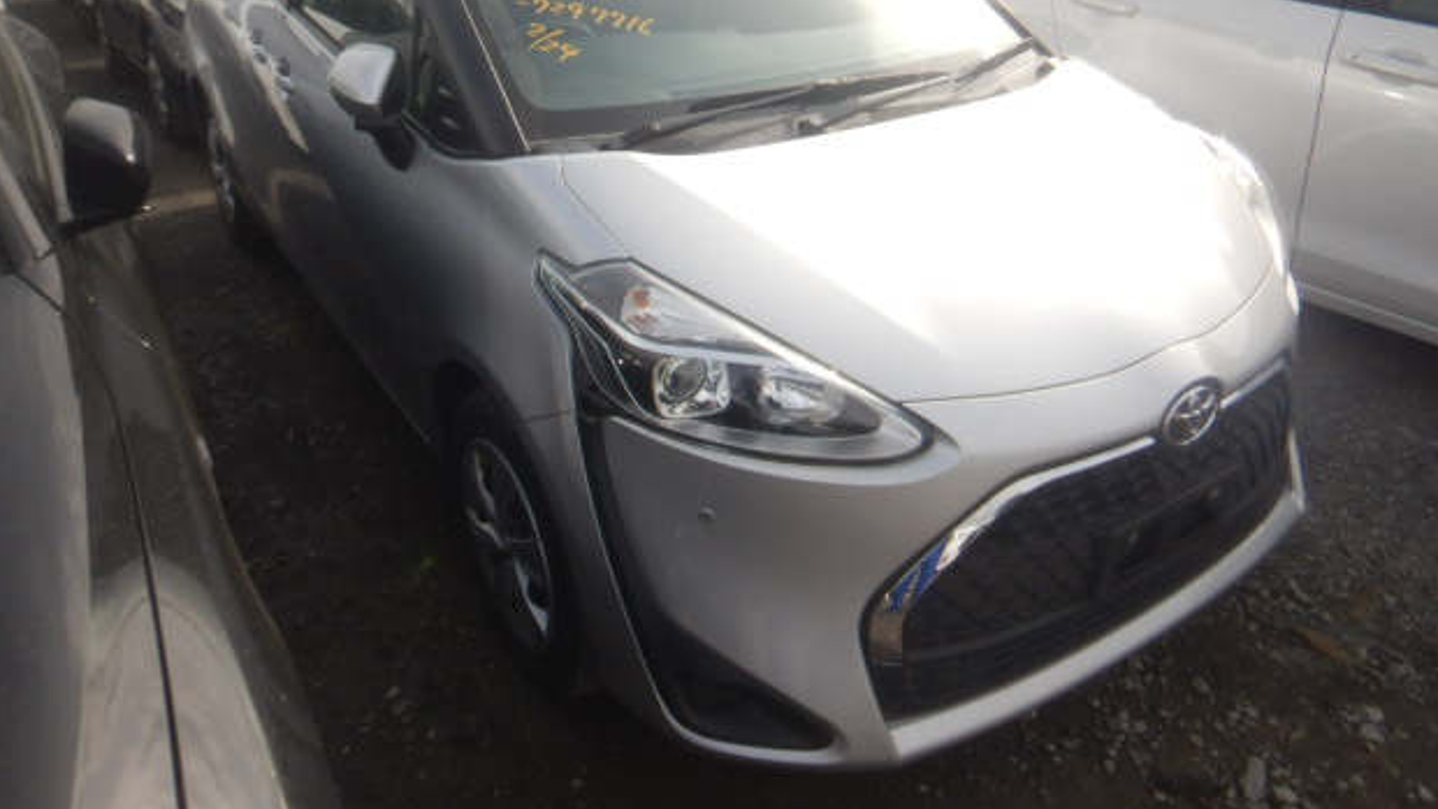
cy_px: 260
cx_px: 698
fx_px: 1030
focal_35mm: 27
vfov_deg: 42.3
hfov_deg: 69.8
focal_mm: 4.3
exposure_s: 1/400
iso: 125
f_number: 2.8
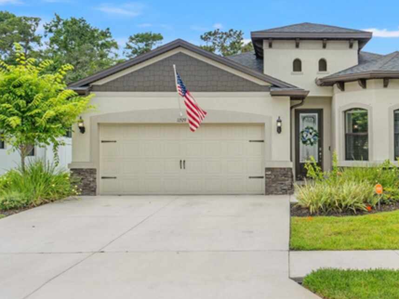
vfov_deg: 33.6
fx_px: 496
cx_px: 279
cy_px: 137
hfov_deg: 43.0
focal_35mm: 43
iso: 400
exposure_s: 1/1600
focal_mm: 20
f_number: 7.1
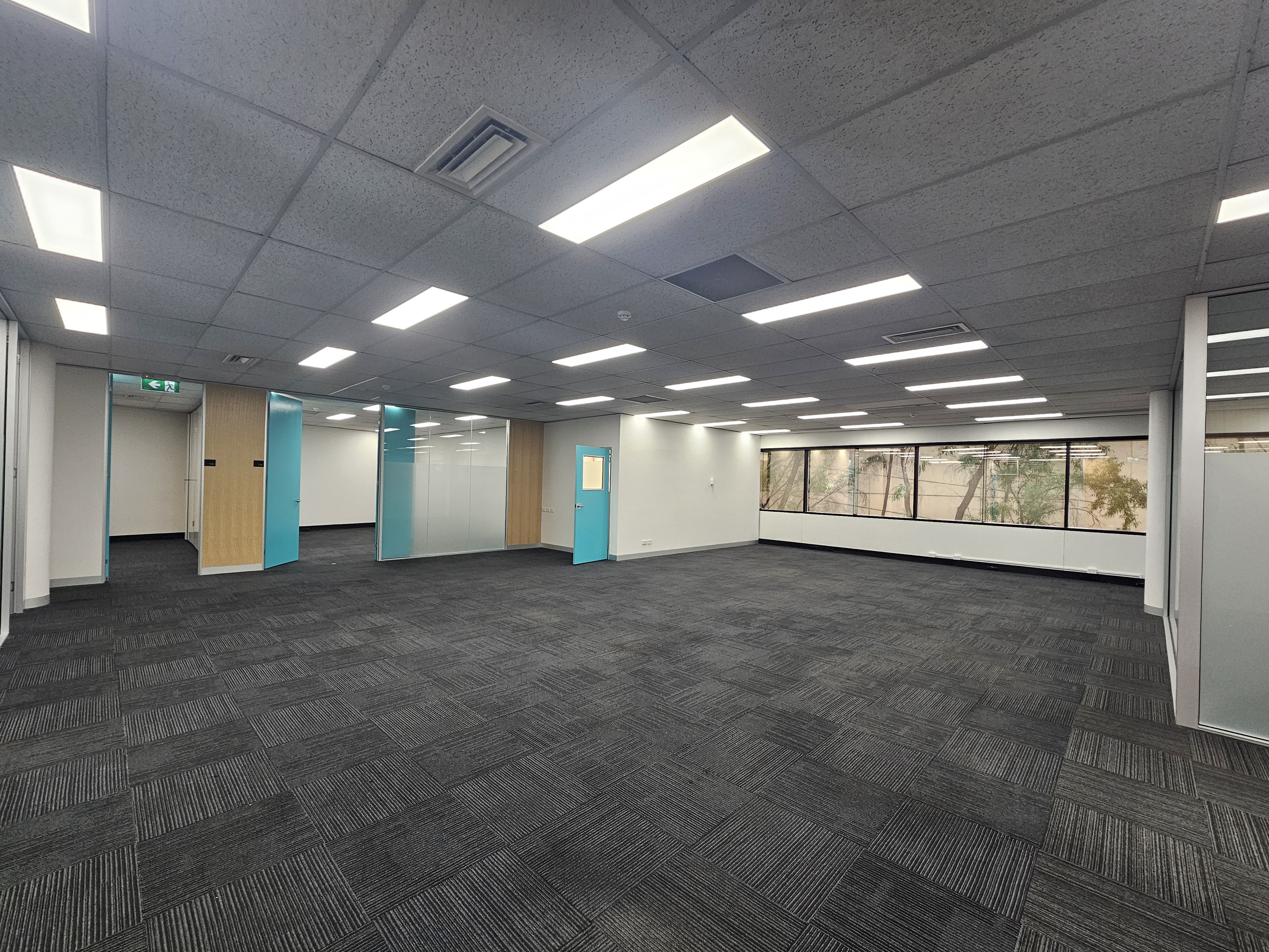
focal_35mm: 13
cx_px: 634
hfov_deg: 106.2
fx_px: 477
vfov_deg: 89.9
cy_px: 476
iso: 100
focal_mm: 2.2
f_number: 2.2
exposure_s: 1/50
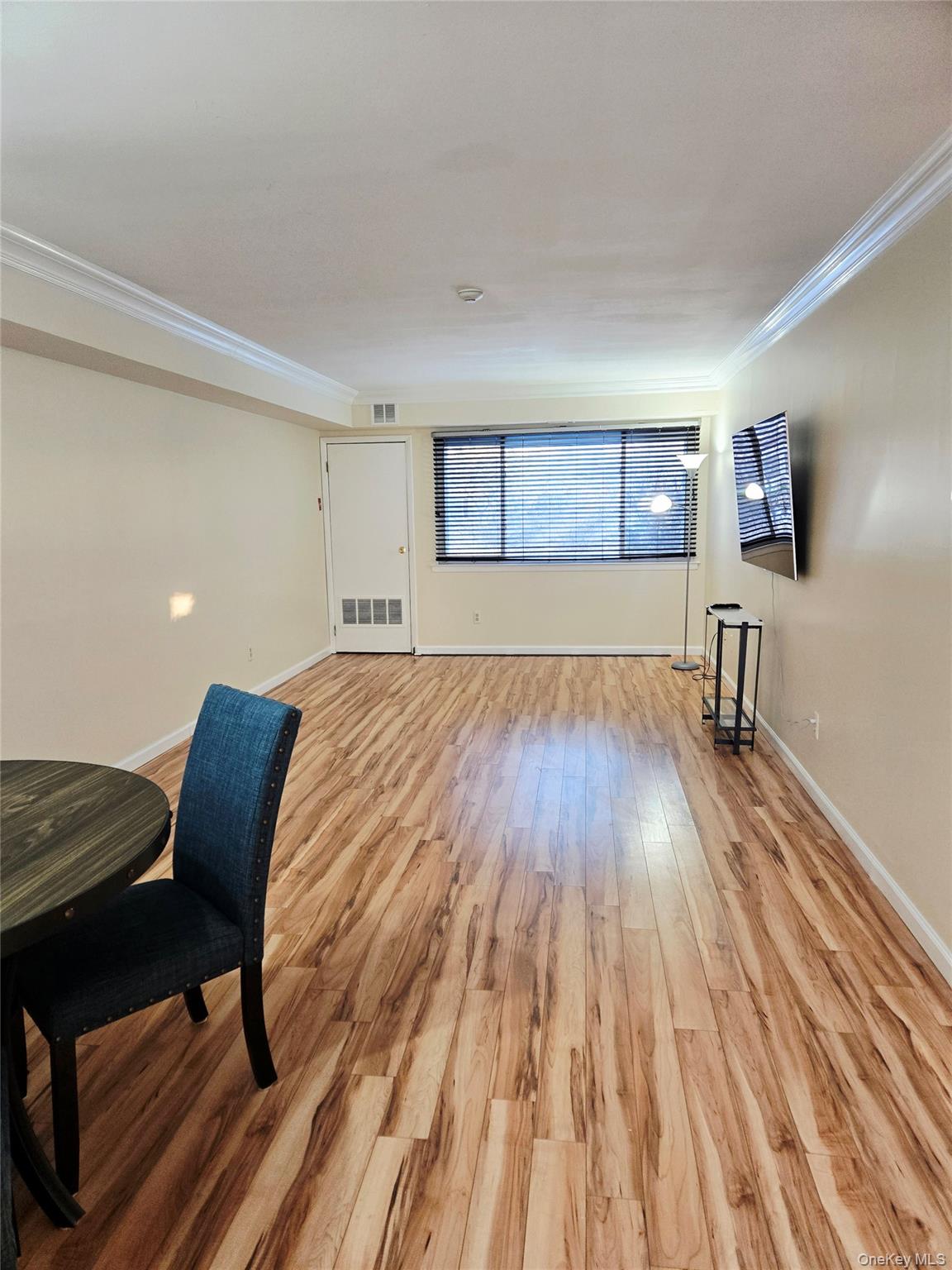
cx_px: 476
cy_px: 635
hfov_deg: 58.9
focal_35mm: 23
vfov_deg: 73.9
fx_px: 843
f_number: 1.8
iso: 160
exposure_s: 1/120
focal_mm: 5.4
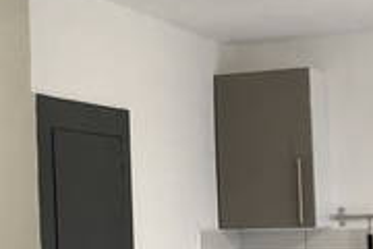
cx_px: -311
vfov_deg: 10.7
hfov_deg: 14.1
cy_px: 185
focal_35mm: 128
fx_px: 1326
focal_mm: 4
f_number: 1.8
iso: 40
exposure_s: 1/24
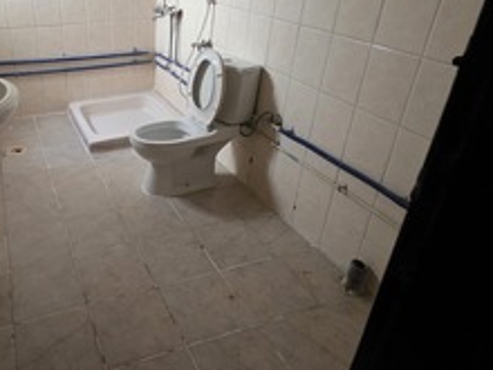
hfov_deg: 62.0
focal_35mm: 27
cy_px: 142
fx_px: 385
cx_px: 129
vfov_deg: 50.9
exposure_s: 1/50
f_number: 1.9
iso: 640
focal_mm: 2.2
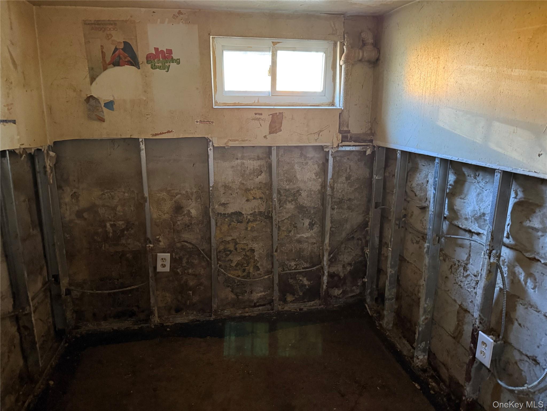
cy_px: 206
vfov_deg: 56.8
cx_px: 274
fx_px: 379
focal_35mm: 24
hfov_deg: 71.6
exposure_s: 1/30
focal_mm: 6.76
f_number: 1.78
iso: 800
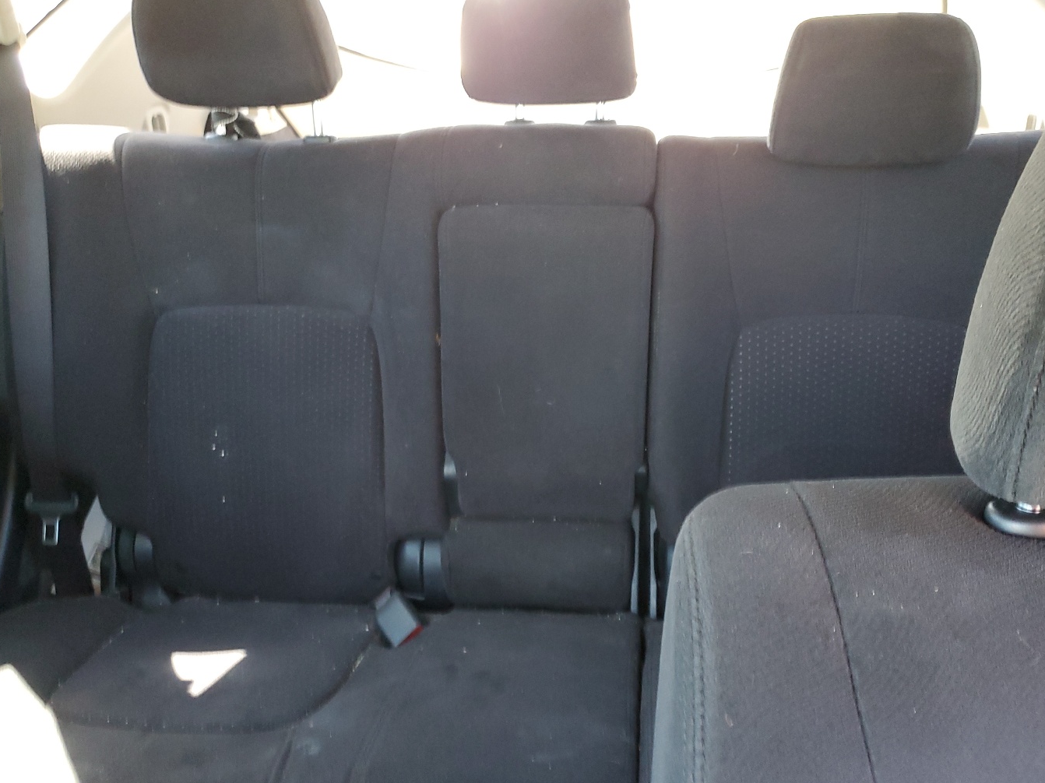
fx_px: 936
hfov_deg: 58.3
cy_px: 416
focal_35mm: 31
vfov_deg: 45.4
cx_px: 554
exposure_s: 1/60.2
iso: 225
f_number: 1.5
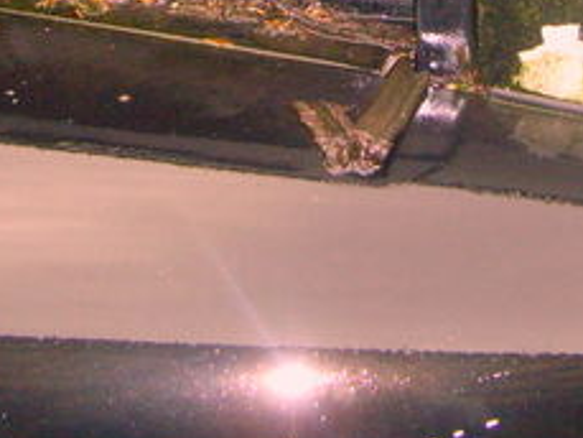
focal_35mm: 109
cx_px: 379
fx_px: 1837
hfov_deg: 18.0
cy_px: -79
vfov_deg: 13.3
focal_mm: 6.6
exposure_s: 1/45
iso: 200
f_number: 3.5
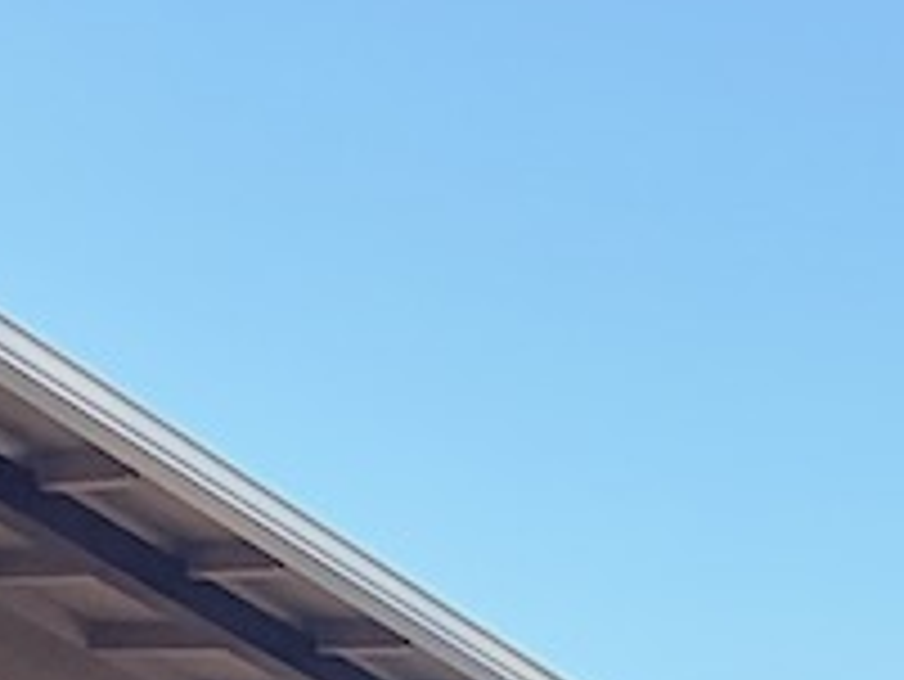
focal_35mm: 89
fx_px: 2326
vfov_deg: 11.6
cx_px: 373
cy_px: 1896
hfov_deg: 22.0
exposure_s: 1/158
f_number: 2.2
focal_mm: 2.22
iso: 40
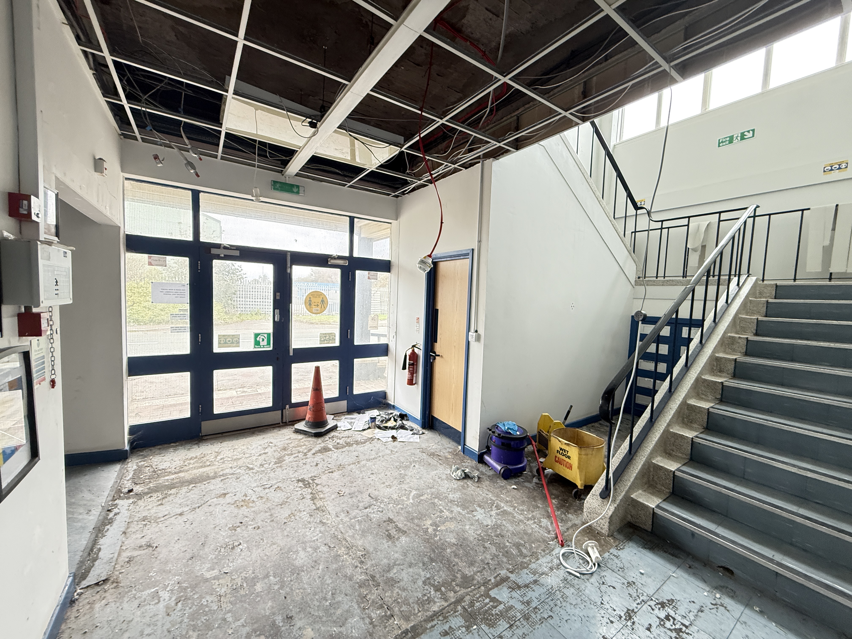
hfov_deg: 102.1
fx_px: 345
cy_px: 320
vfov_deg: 85.7
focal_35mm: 14
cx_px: 426
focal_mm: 2.22
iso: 320
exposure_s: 1/87
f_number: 2.2
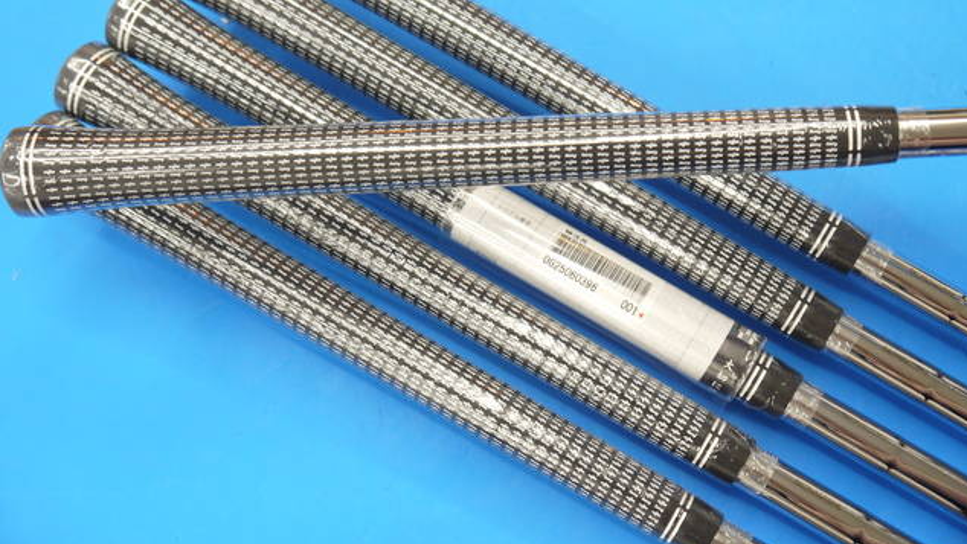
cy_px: 207
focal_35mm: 55
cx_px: 487
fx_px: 1411
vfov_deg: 21.8
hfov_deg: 37.8
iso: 320
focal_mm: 25
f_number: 4.6
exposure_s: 1/60
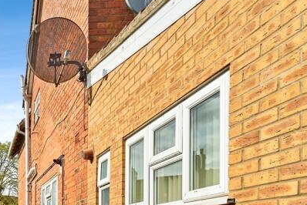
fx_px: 307
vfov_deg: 32.0
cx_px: -46
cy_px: 233
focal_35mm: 36
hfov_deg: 40.5
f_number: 8
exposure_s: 1/2000
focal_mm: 14
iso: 200
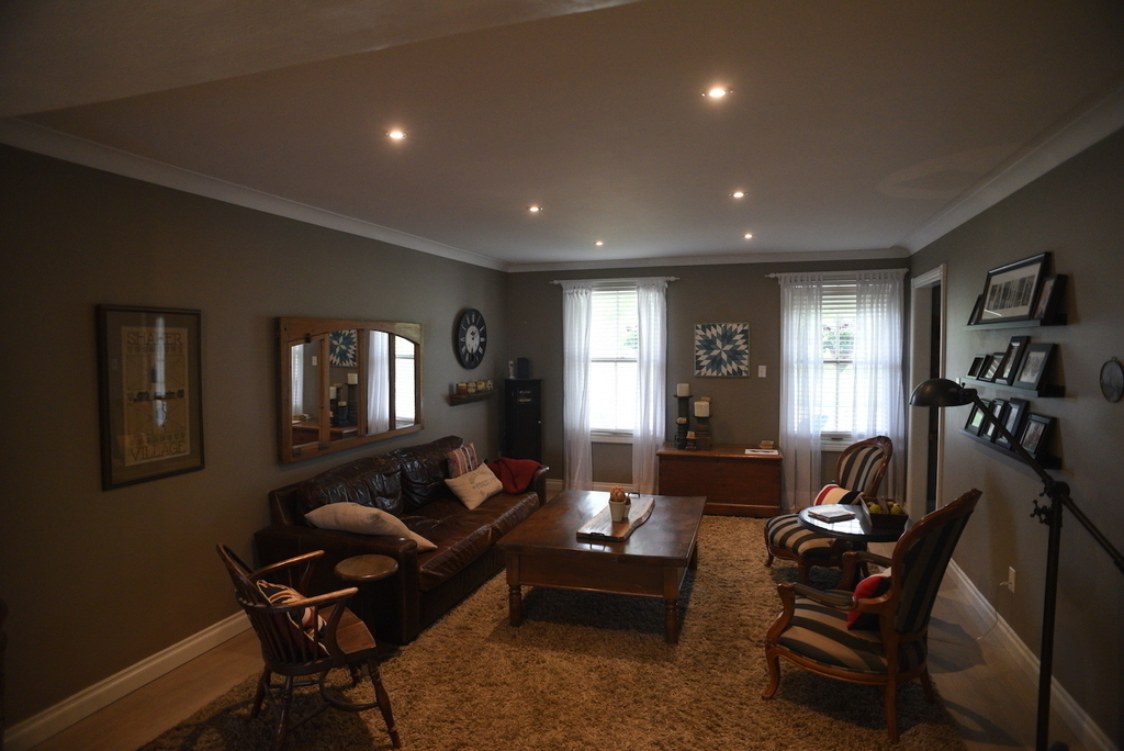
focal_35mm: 20
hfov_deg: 83.9
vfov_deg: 62.0
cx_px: 562
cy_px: 376
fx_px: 625
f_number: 5
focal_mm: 20
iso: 2000
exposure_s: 1/160
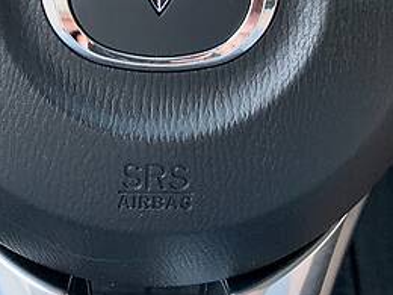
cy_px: -115
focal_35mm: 80
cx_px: 118
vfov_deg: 17.1
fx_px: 908
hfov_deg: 24.2
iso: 500
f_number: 1.8
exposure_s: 1/30
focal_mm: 4.2
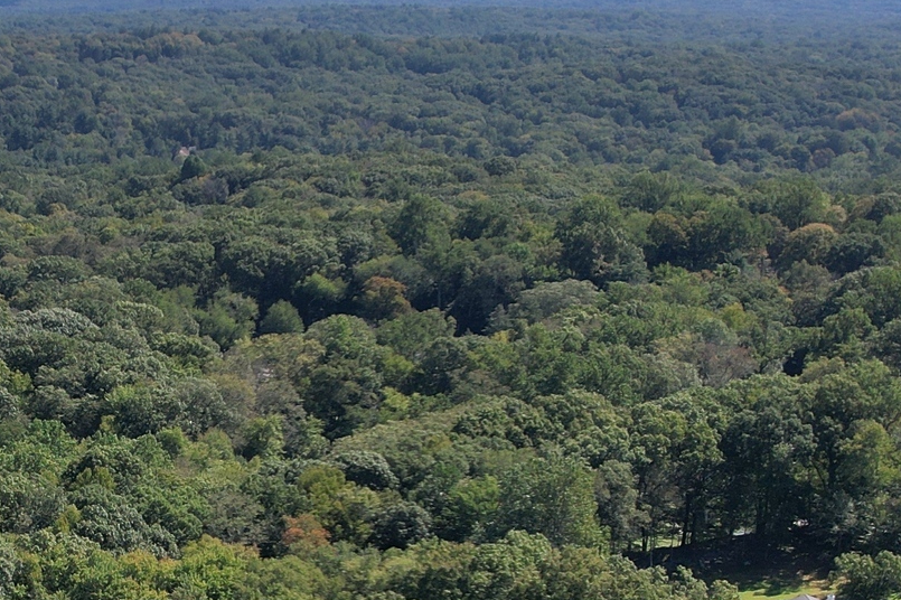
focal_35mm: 84
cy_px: 536
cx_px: 53
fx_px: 2101
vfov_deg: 16.1
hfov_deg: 23.4
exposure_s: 1/2000
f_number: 2.8
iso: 100
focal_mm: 8.38
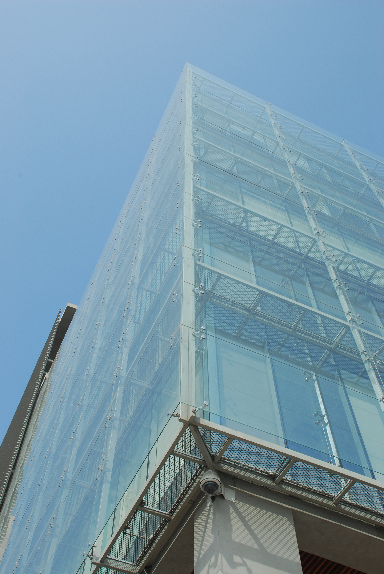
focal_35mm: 39
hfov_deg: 34.3
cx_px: 192
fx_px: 622
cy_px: 287
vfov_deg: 49.5
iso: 100
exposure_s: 1/80
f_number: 13
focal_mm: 26
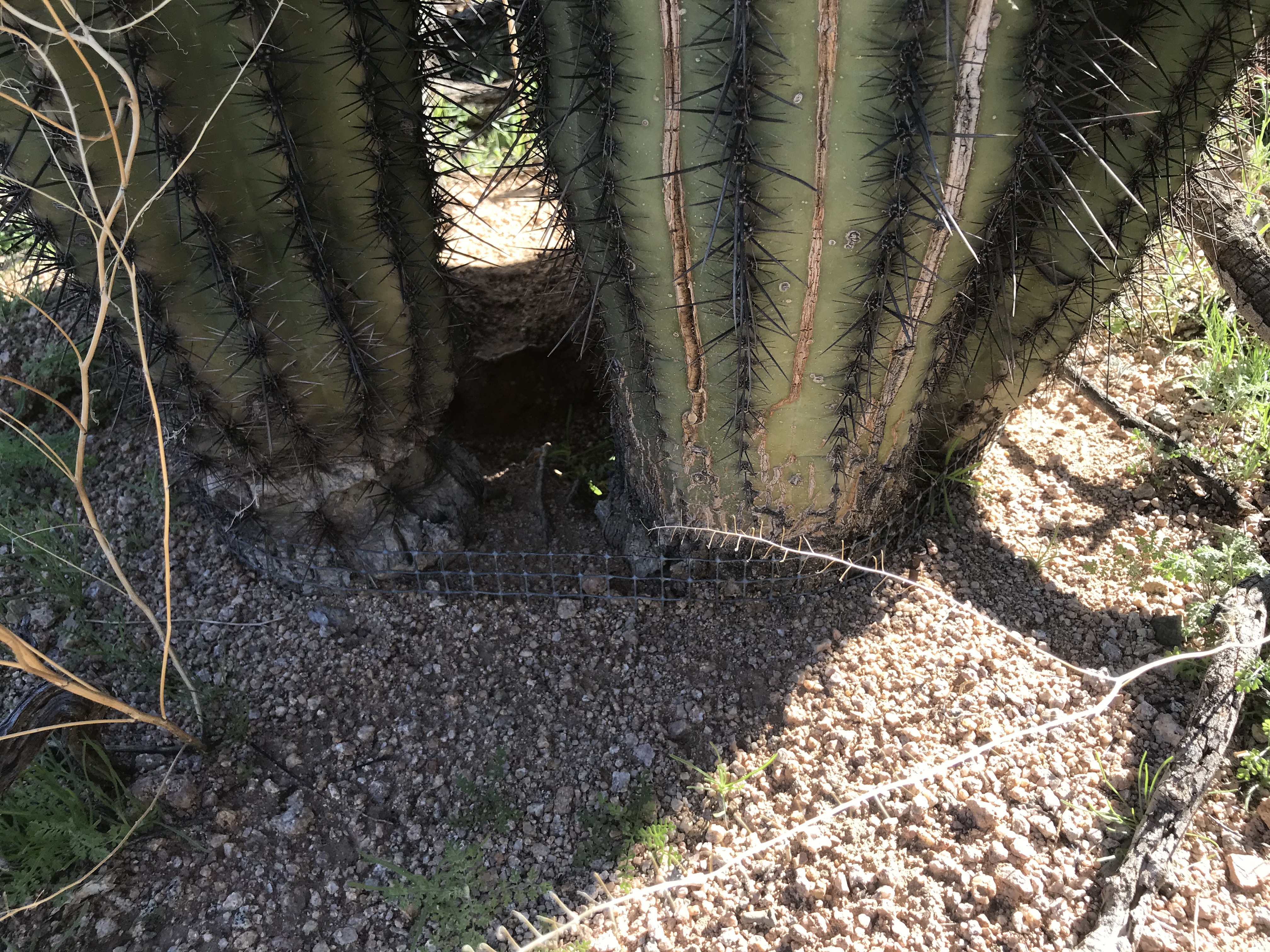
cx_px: 635
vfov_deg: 49.7
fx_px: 1027
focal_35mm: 28
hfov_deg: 63.4
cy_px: 476
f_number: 1.8
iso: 20
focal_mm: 3.99
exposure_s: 1/422
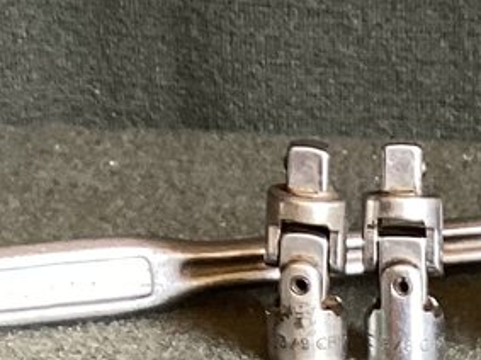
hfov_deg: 11.6
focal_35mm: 166
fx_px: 2306
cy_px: 947
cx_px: 647
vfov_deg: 8.1
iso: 64
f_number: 2.4
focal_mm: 3.3
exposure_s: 1/50
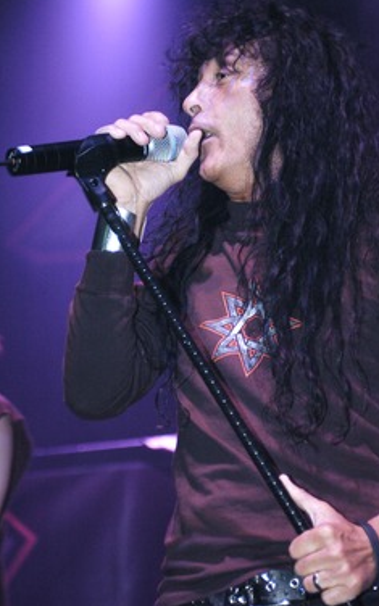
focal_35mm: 114
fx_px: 1884
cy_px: 285
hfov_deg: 11.5
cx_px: 214
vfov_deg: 18.3
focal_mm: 70
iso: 800
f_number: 2.8
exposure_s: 1/60
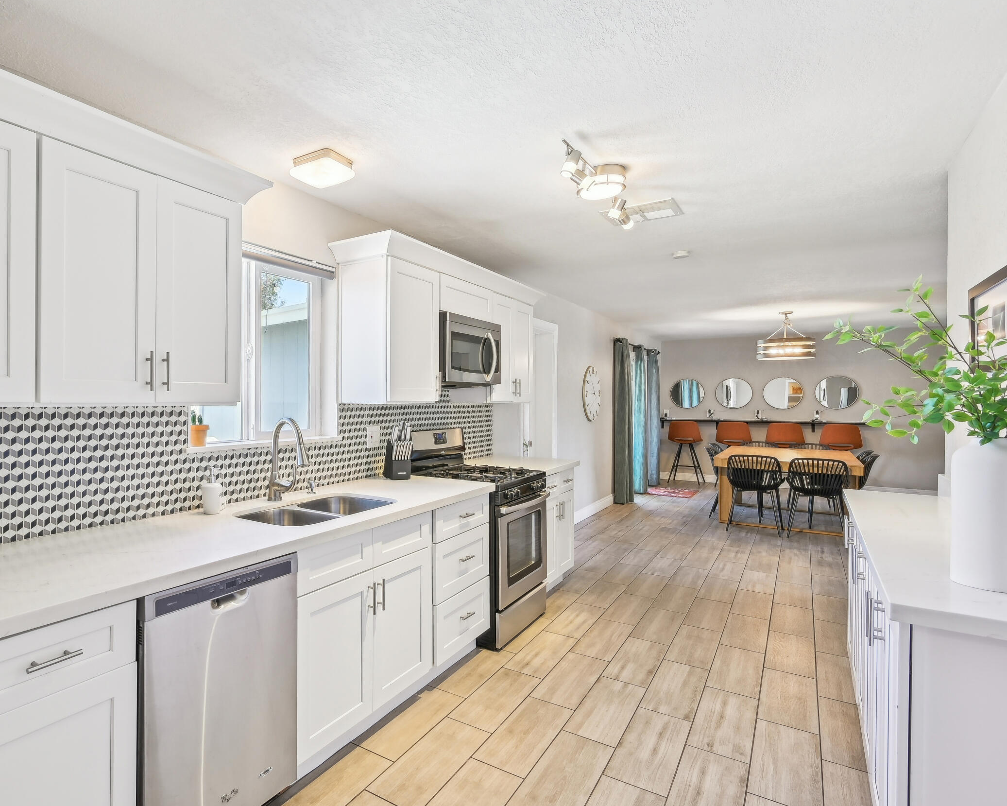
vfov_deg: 70.9
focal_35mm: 19
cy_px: 404
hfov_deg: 79.8
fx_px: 566
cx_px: 317
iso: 125
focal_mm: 14
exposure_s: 1/10
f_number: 8
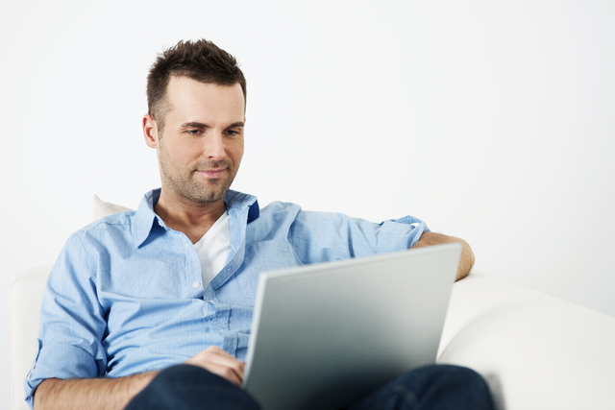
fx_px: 1452
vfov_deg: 16.1
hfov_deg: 23.9
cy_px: 205
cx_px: 308
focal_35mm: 85
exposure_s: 1/160
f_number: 2.2
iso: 100
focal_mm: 85
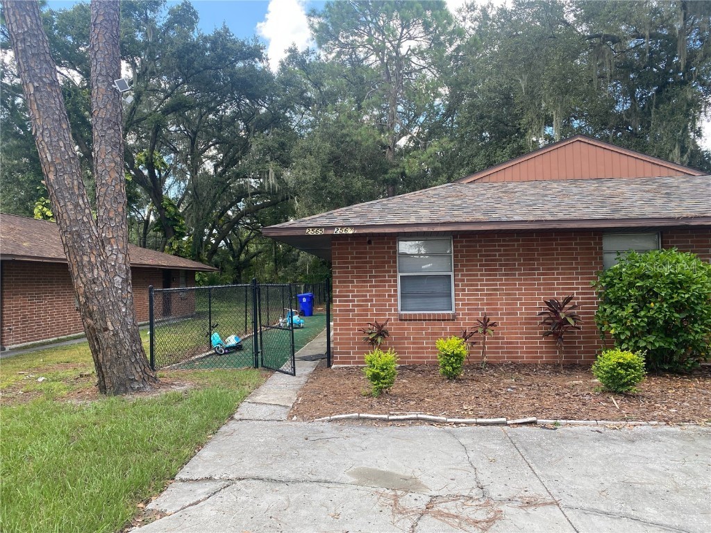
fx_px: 534
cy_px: 266
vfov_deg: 53.1
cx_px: 356
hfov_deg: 67.3
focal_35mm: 26
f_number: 1.8
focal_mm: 4.25
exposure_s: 1/315
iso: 32
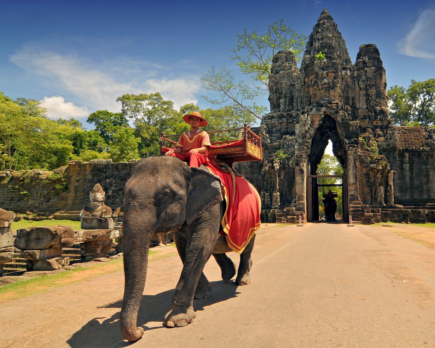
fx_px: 270
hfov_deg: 77.3
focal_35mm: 21
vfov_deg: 65.5
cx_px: 245
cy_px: 171
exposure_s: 1/125
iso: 200
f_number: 7.1
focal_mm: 12
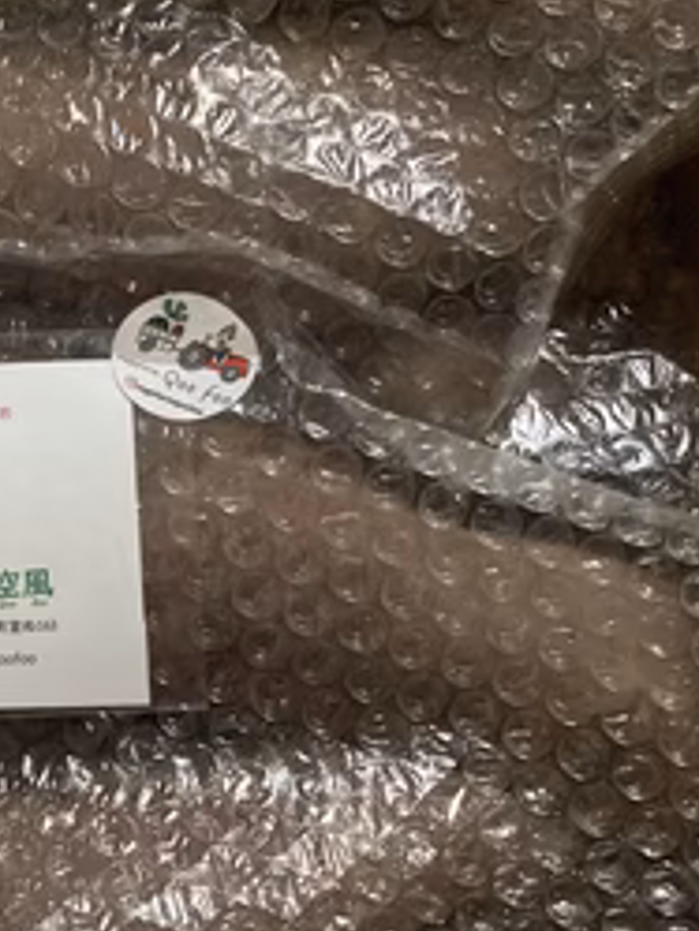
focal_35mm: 45
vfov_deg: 42.0
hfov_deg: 30.3
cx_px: 22
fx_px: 1211
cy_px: 523
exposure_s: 1/25
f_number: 1.8
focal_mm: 3.99
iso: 500
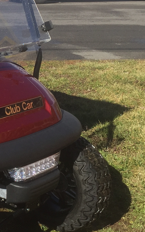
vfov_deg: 24.3
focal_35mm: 85
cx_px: -96
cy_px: 104
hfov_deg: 14.0
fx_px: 537
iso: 32
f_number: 2.2
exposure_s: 1/2083
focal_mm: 4.15
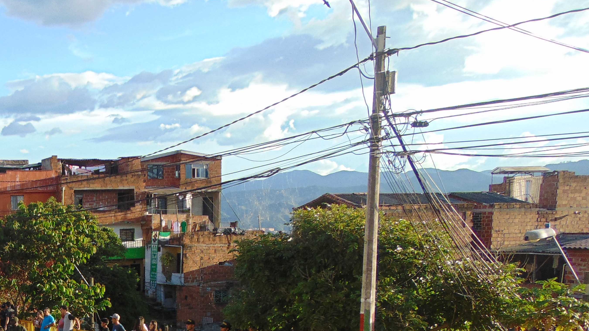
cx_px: 31
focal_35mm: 52
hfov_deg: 36.7
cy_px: 367
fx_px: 812
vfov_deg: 21.8
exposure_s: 1/320
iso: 80
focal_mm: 4.5
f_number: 3
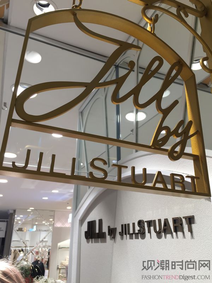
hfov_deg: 48.2
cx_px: 106
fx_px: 237
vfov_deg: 61.7
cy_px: 142
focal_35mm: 29
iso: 32
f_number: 2.2
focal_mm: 4.15
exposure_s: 1/60
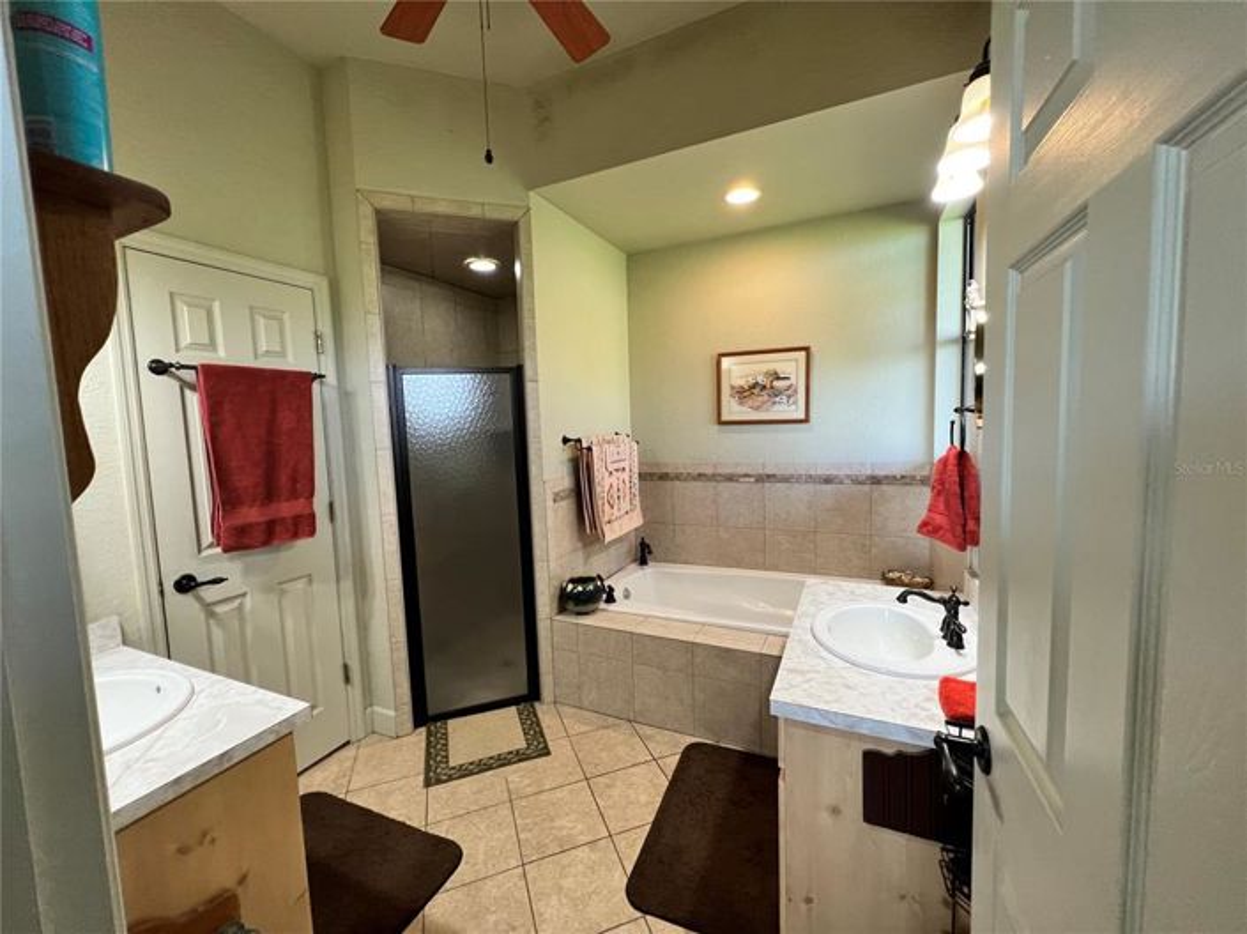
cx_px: 624
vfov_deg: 89.9
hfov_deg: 106.2
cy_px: 467
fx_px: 468
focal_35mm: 13
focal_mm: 1.57
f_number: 1.8
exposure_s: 1/120
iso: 200
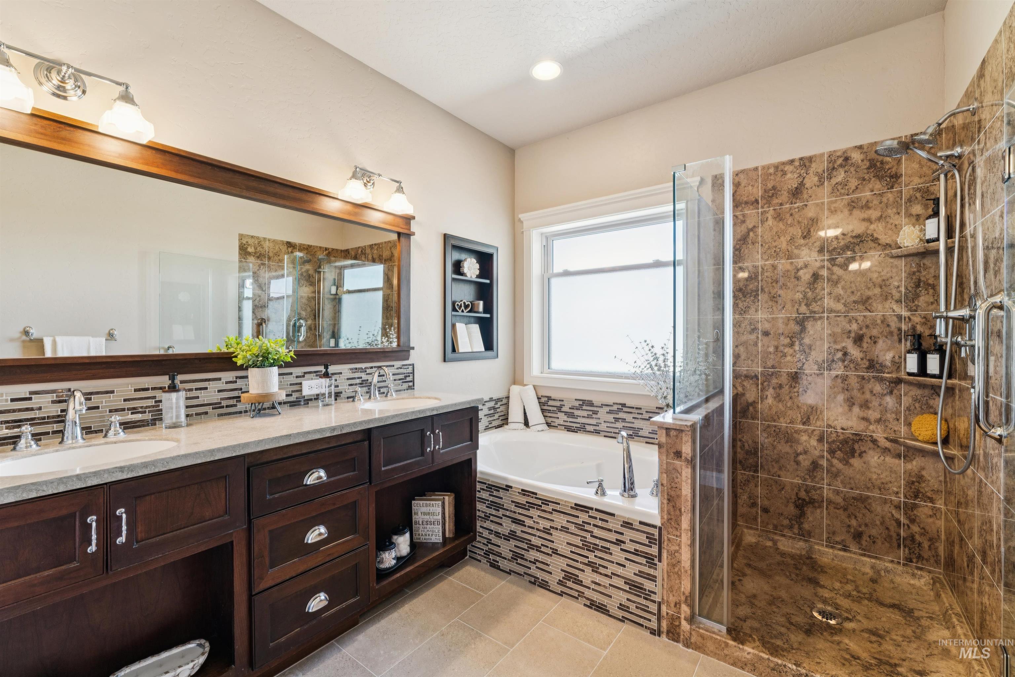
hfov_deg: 99.6
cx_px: 508
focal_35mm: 15
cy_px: 338
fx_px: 429
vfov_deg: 76.6
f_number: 13
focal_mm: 15.2
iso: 400
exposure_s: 1/6
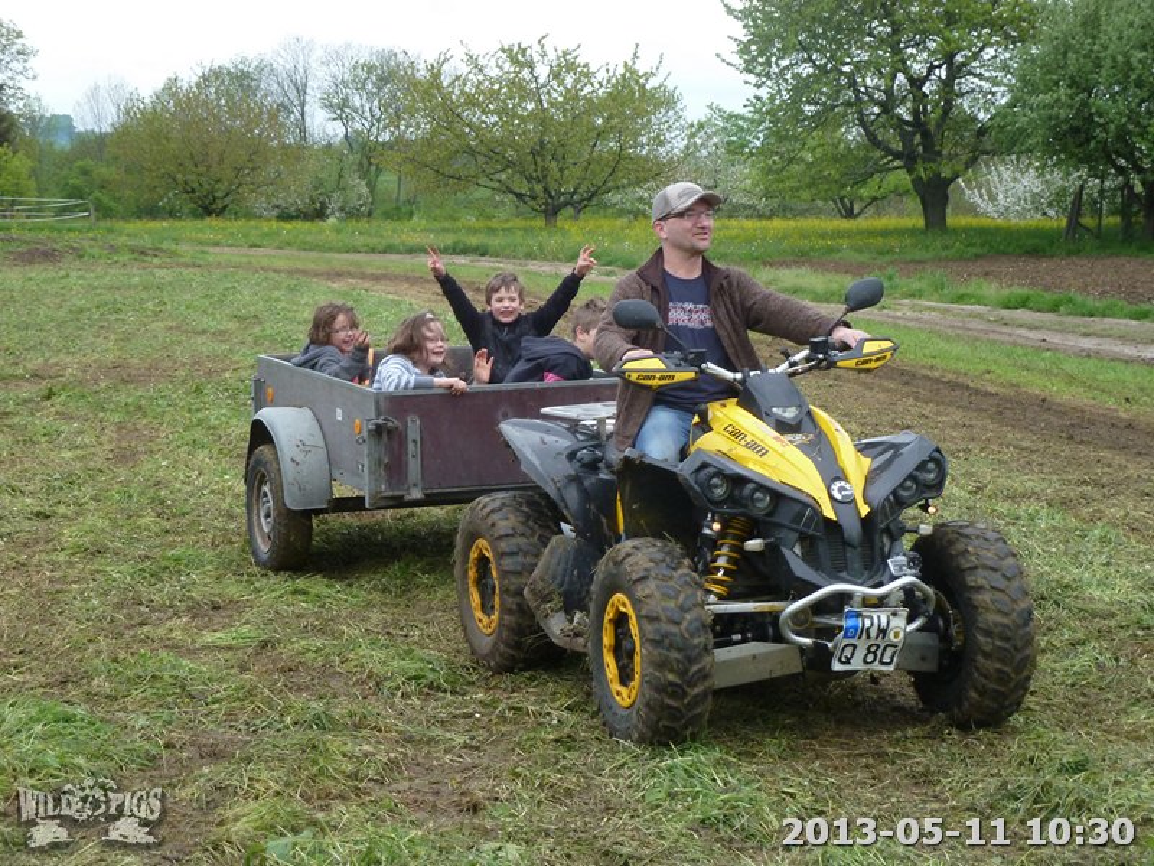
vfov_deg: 21.9
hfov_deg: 29.0
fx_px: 2234
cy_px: 433
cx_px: 577
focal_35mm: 67
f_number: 4.1
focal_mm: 11
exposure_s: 1/320
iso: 200
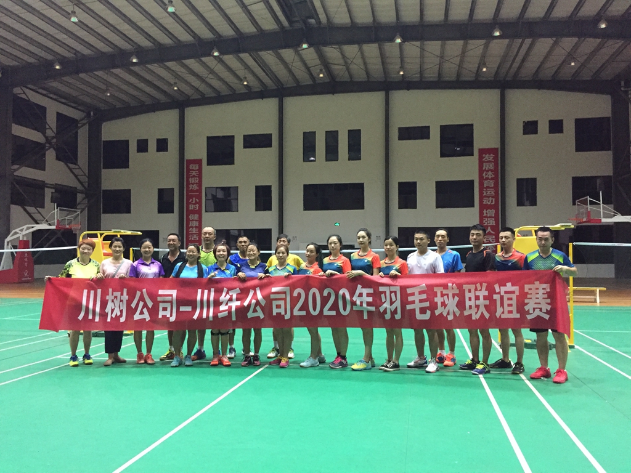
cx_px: 316
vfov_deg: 48.2
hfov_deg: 61.7
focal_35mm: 29
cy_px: 236
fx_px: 529
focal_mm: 4.15
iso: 320
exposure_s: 1/17
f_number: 2.2
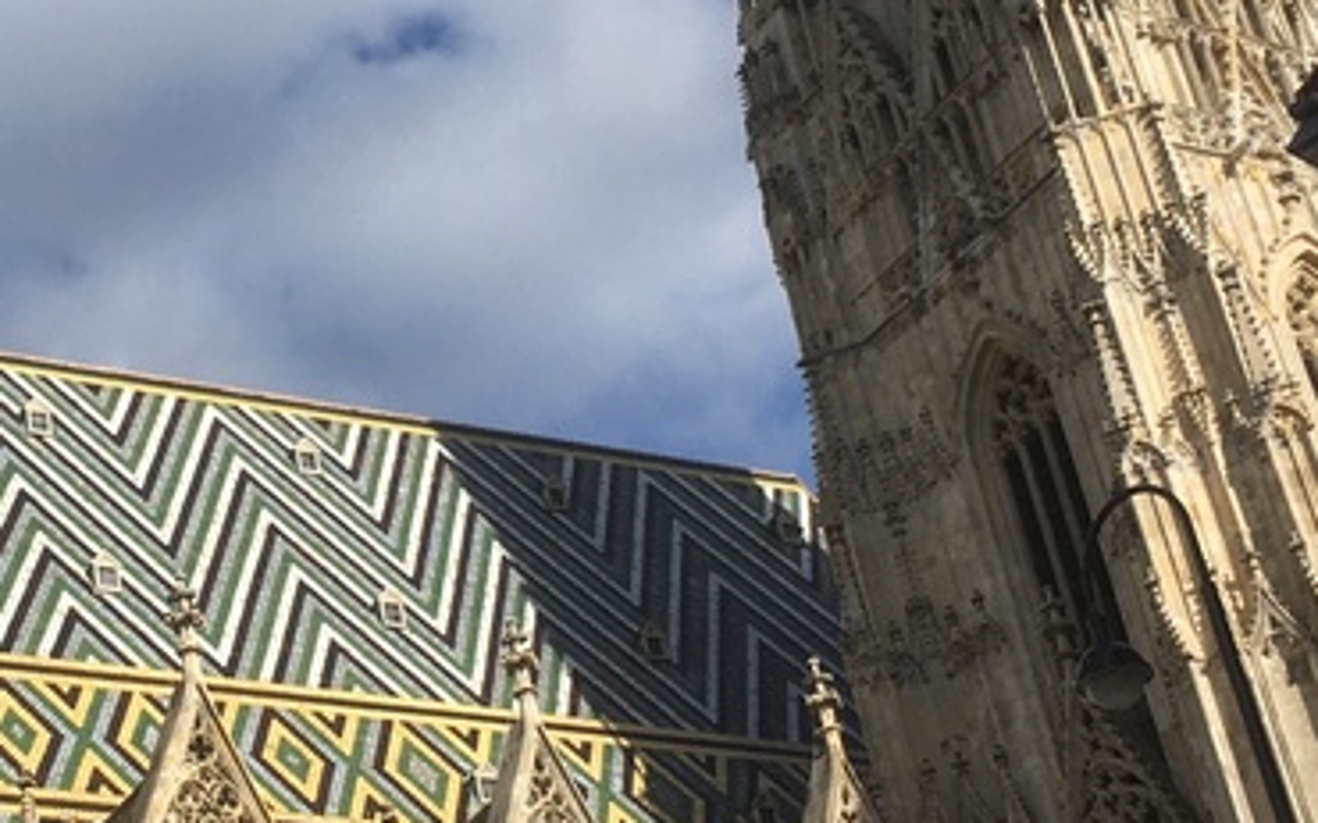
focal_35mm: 85
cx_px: 228
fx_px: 3052
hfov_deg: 23.9
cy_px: 413
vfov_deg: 15.4
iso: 25
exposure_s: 1/2137
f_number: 2.2
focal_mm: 4.15
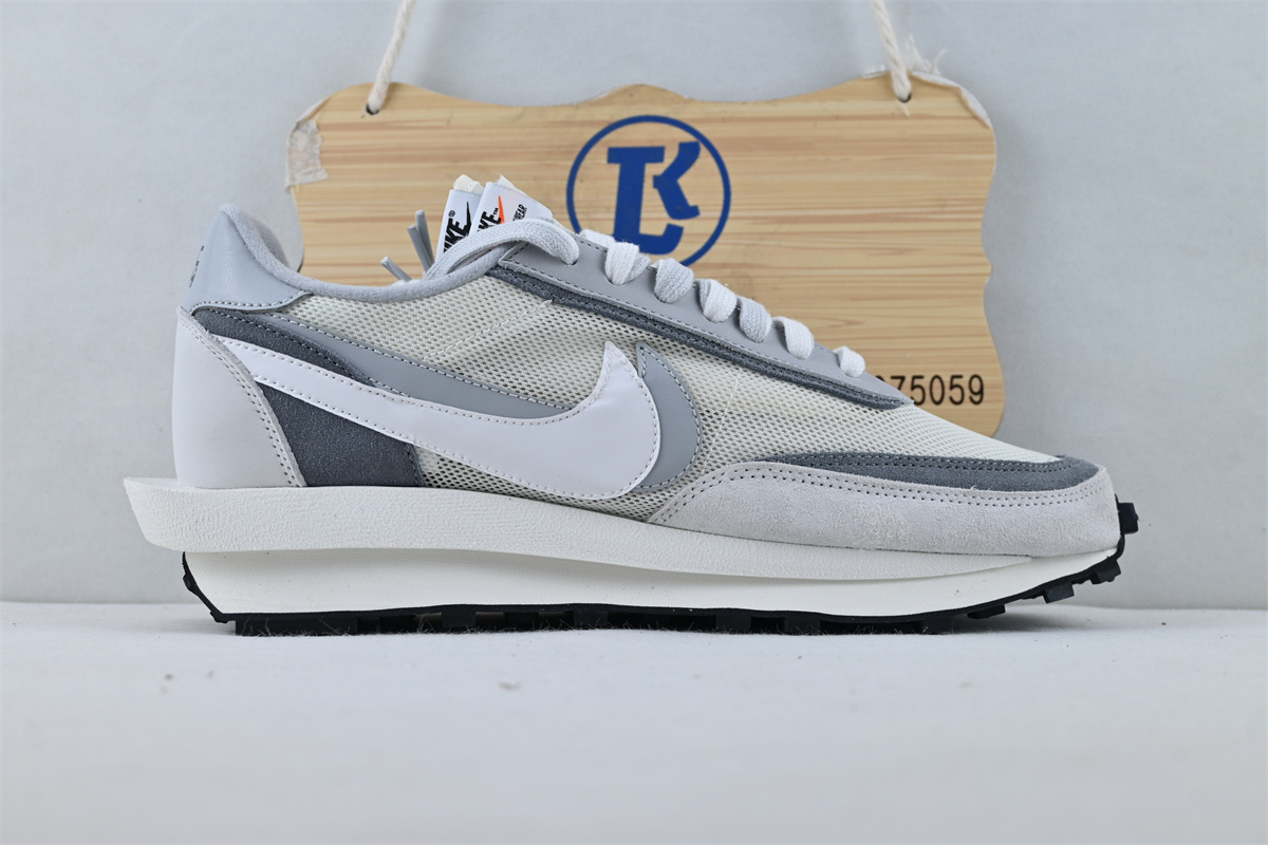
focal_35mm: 42
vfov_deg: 31.9
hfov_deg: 46.4
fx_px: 1479
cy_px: 422
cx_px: 634
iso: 100
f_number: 4.5
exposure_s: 1/100
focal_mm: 28
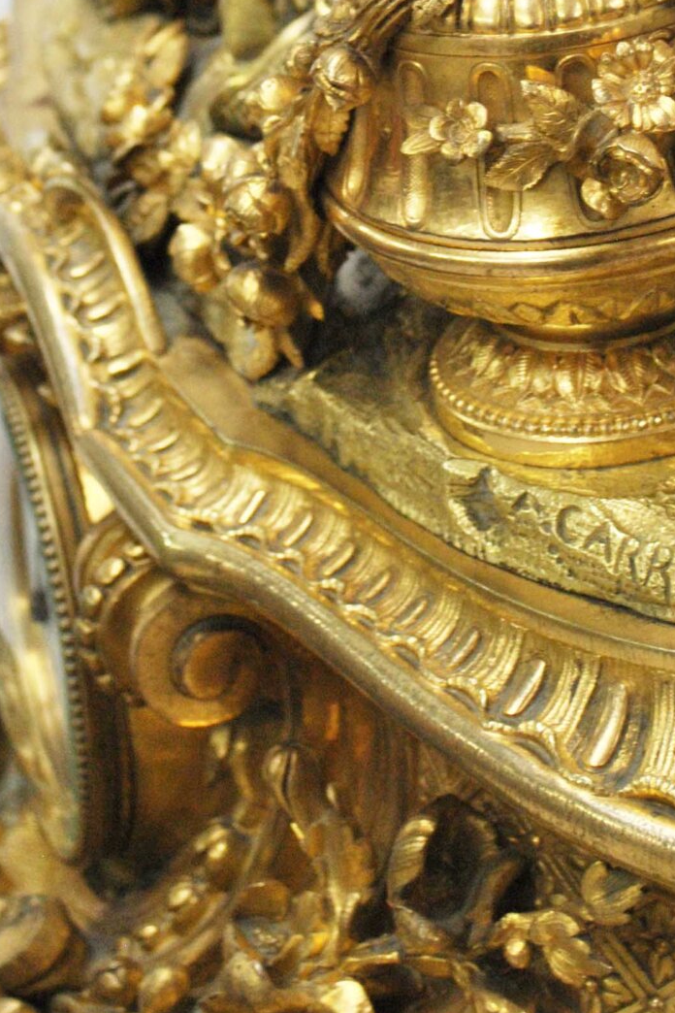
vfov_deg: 14.2
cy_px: -205
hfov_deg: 9.8
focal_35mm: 140
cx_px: 470
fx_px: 3937
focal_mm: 38
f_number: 5
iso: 400
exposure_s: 1/30
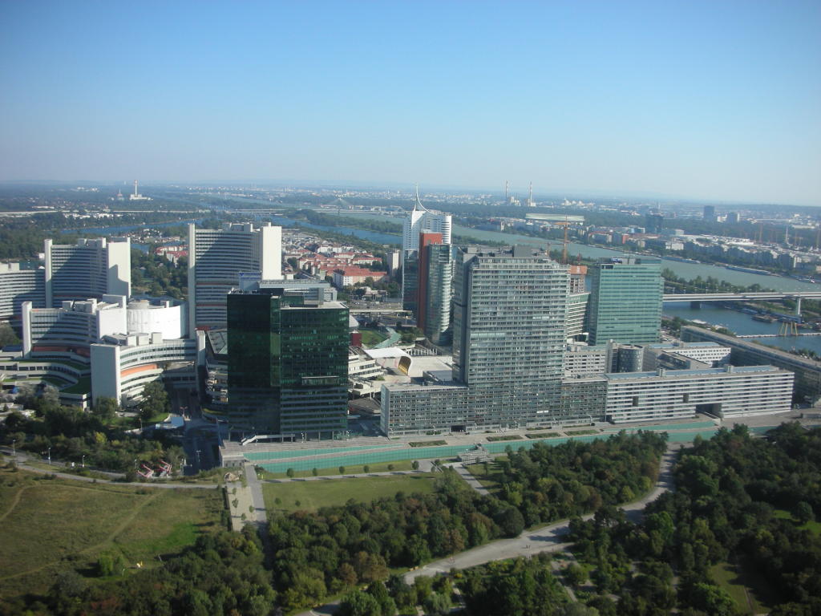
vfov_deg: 40.7
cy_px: 308
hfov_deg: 52.6
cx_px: 410
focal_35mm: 35
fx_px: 830
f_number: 8.5
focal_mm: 5.8
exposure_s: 1/79.7
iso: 50
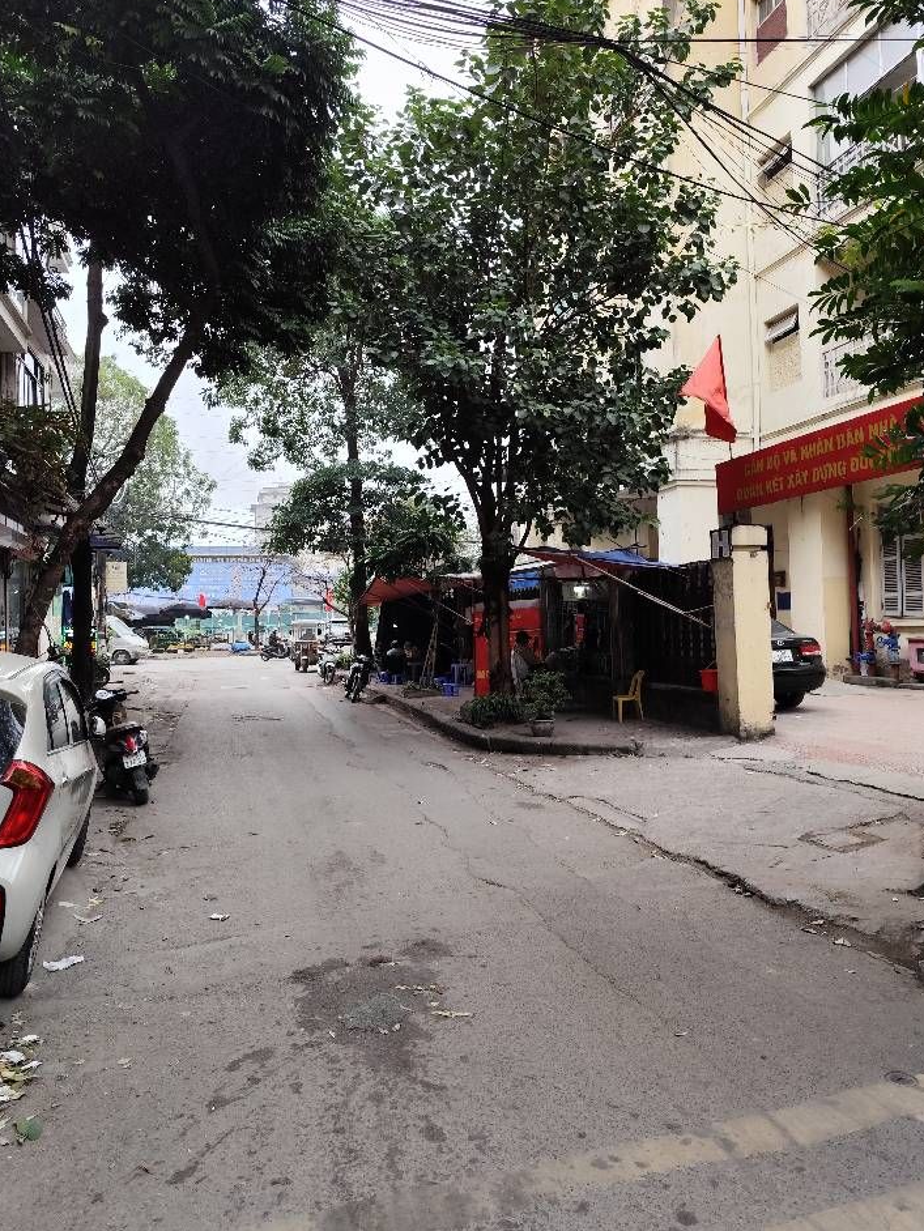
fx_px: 889
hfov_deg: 54.9
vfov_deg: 69.3
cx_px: 493
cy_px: 585
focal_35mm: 25
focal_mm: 6.19
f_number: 1.65
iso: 50
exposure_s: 1/164
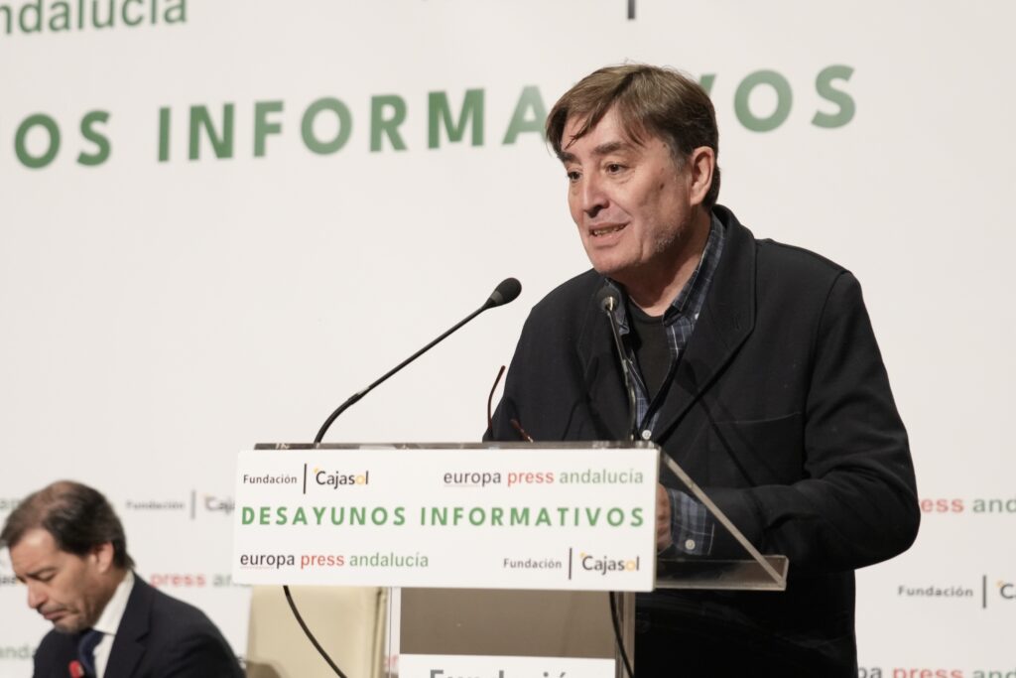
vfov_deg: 13.0
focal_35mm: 105
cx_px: 508
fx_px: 2964
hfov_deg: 19.5
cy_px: 339
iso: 1600
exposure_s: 1/250
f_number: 2.8
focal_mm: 70
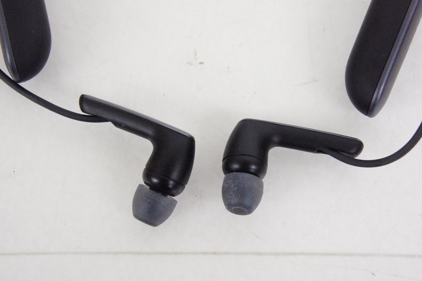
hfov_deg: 31.9
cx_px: 211
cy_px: 140
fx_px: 738
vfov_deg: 21.5
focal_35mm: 63
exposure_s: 1/50
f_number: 10
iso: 6400
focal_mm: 42
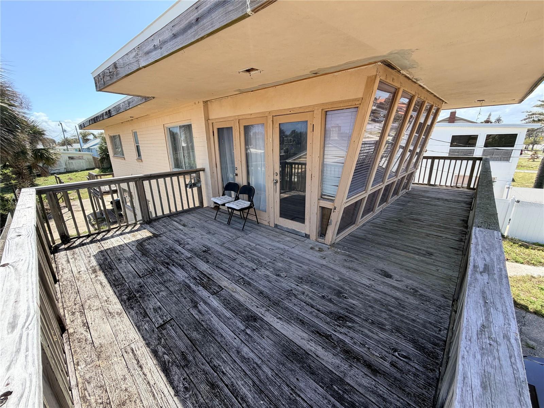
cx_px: 272
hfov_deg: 102.1
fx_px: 220
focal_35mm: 14
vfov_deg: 85.7
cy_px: 204
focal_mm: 2.22
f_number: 2.2
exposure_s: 1/502
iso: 40
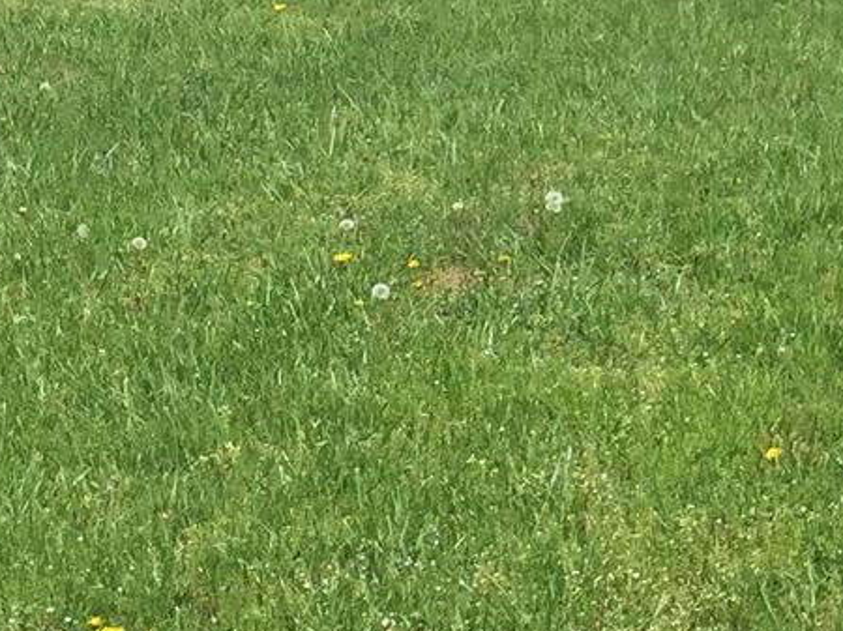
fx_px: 3213
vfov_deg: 10.9
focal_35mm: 132
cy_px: -271
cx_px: 871
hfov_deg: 14.7
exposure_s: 1/2475
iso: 32
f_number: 2.2
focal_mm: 4.15
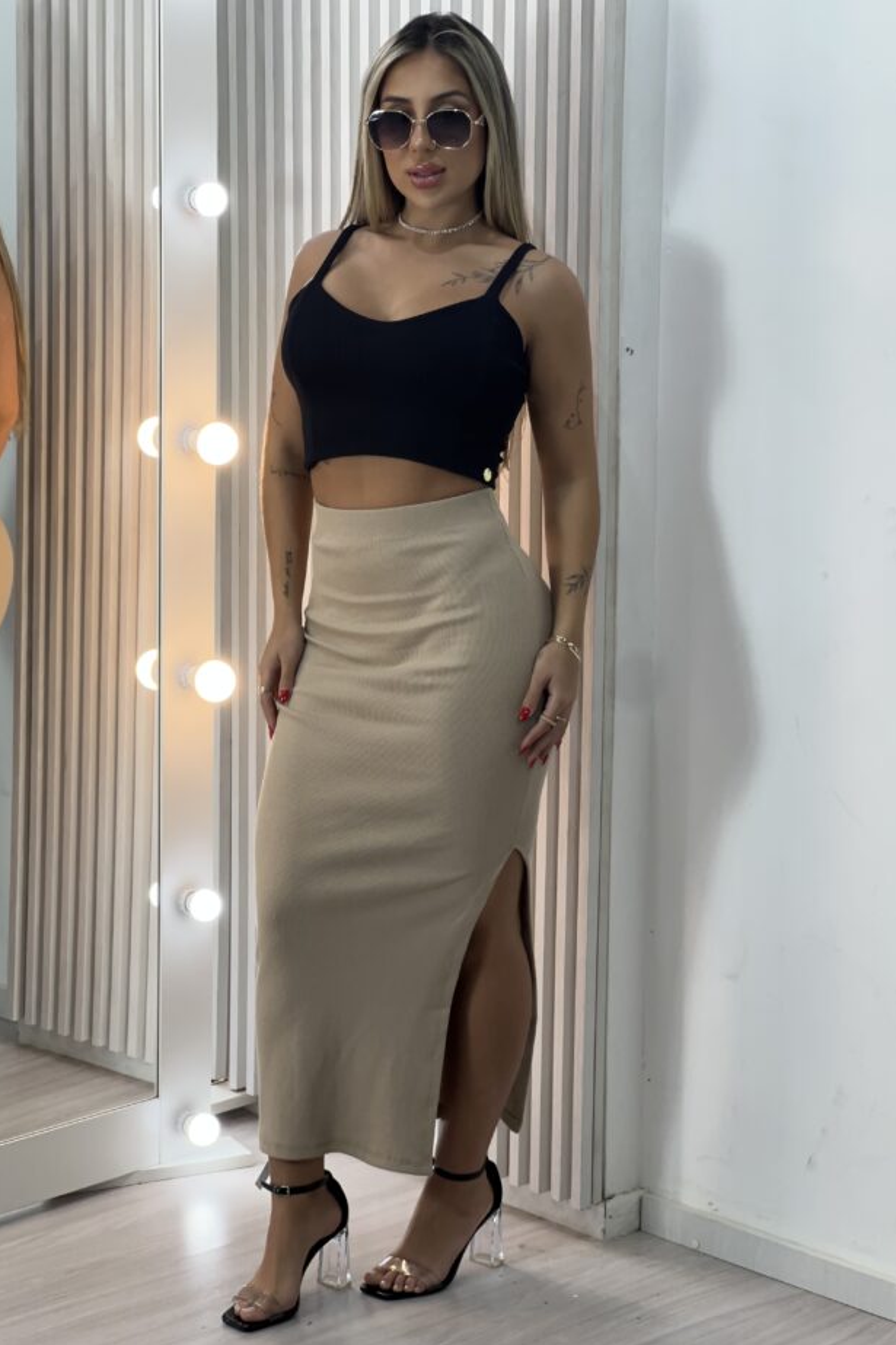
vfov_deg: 25.1
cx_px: 414
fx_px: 3025
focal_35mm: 81
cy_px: 678
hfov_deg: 16.8
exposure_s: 1/120
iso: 64
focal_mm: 9
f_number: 2.8
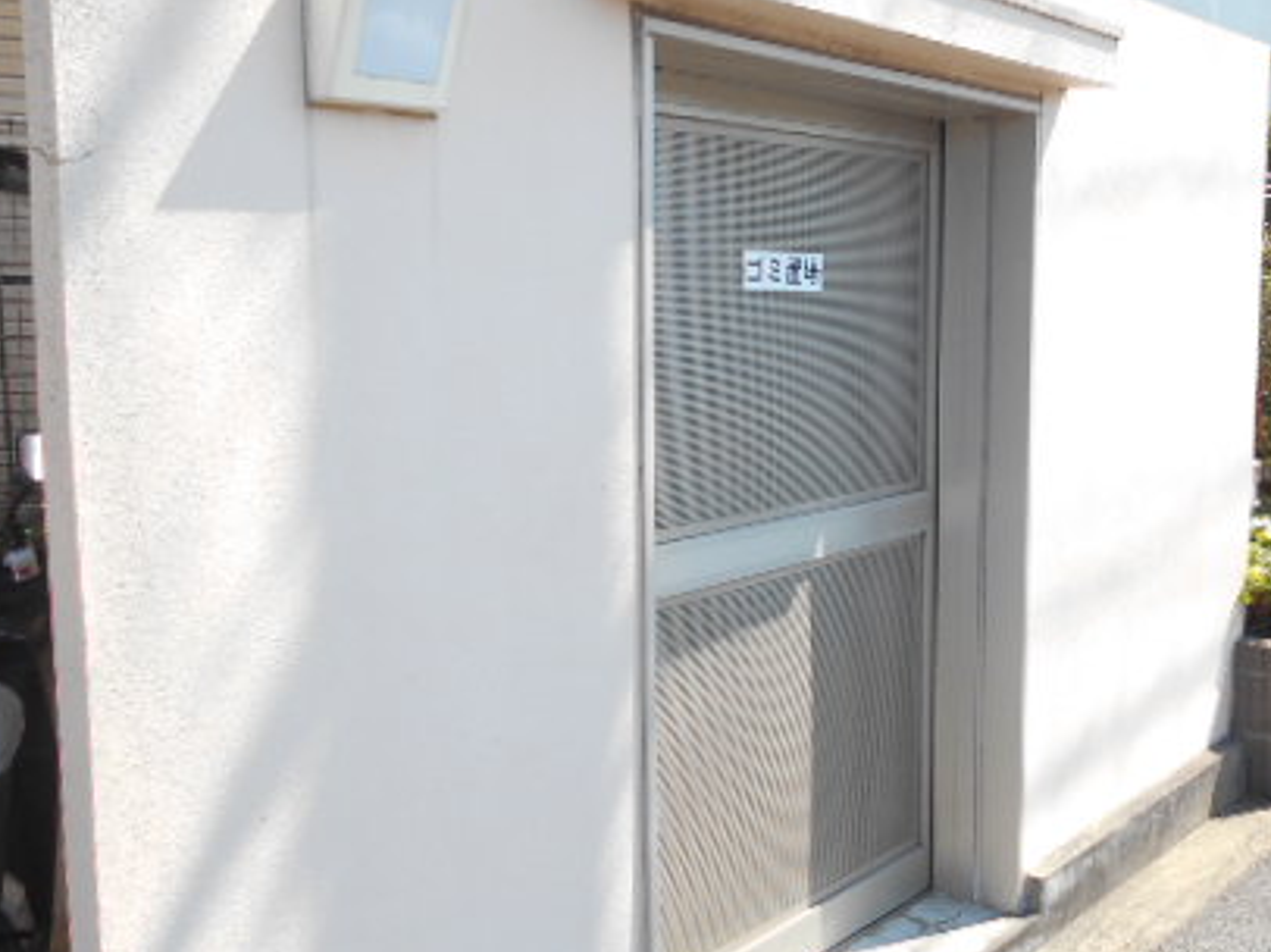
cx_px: 902
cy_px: 492
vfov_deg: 35.1
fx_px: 1505
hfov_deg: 44.7
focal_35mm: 41
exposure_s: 1/320
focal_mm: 4.6
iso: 80
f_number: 3.2
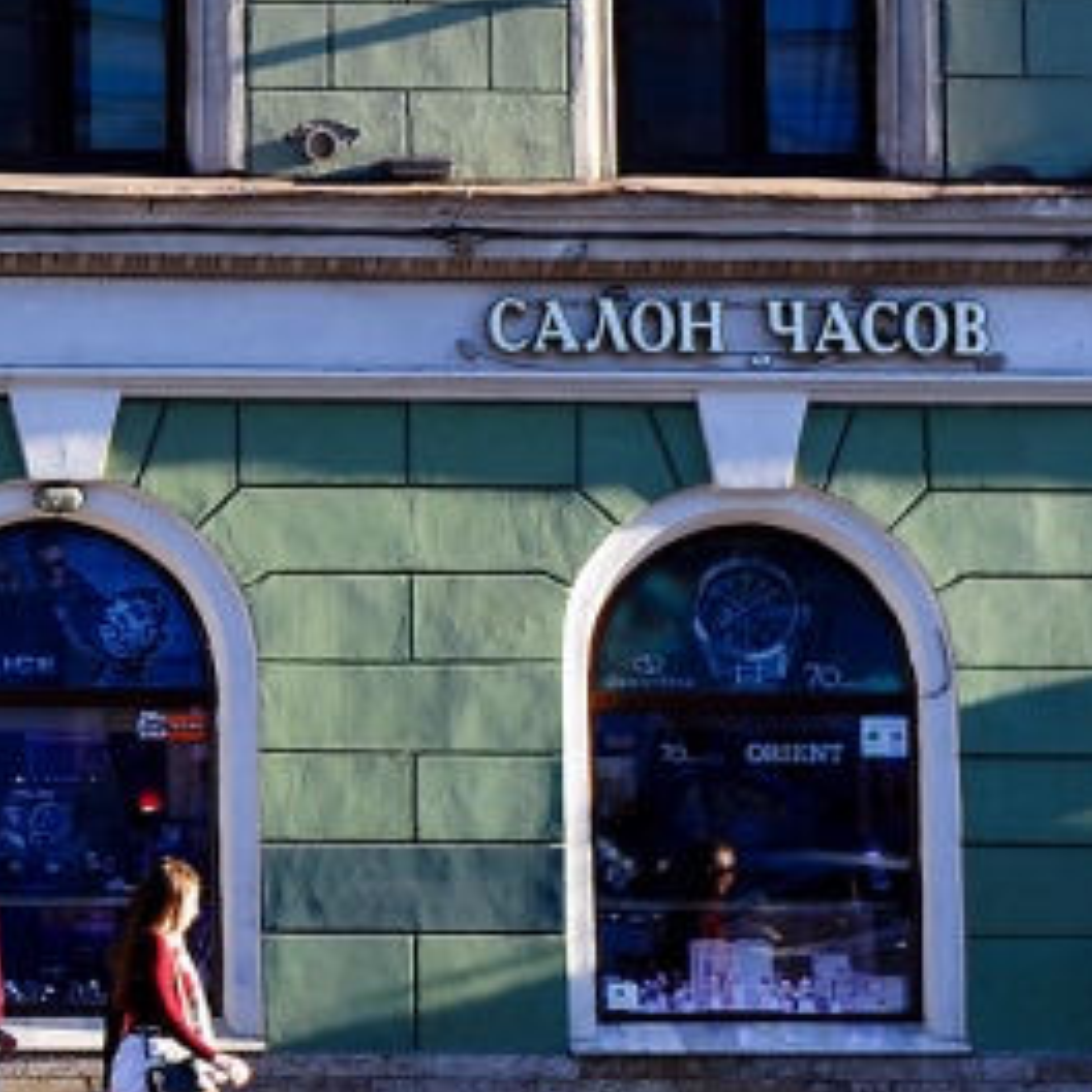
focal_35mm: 216
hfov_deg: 7.9
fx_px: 7709
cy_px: -14
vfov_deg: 8.1
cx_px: -703
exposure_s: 1/400
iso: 200
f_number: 4.5
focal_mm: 56
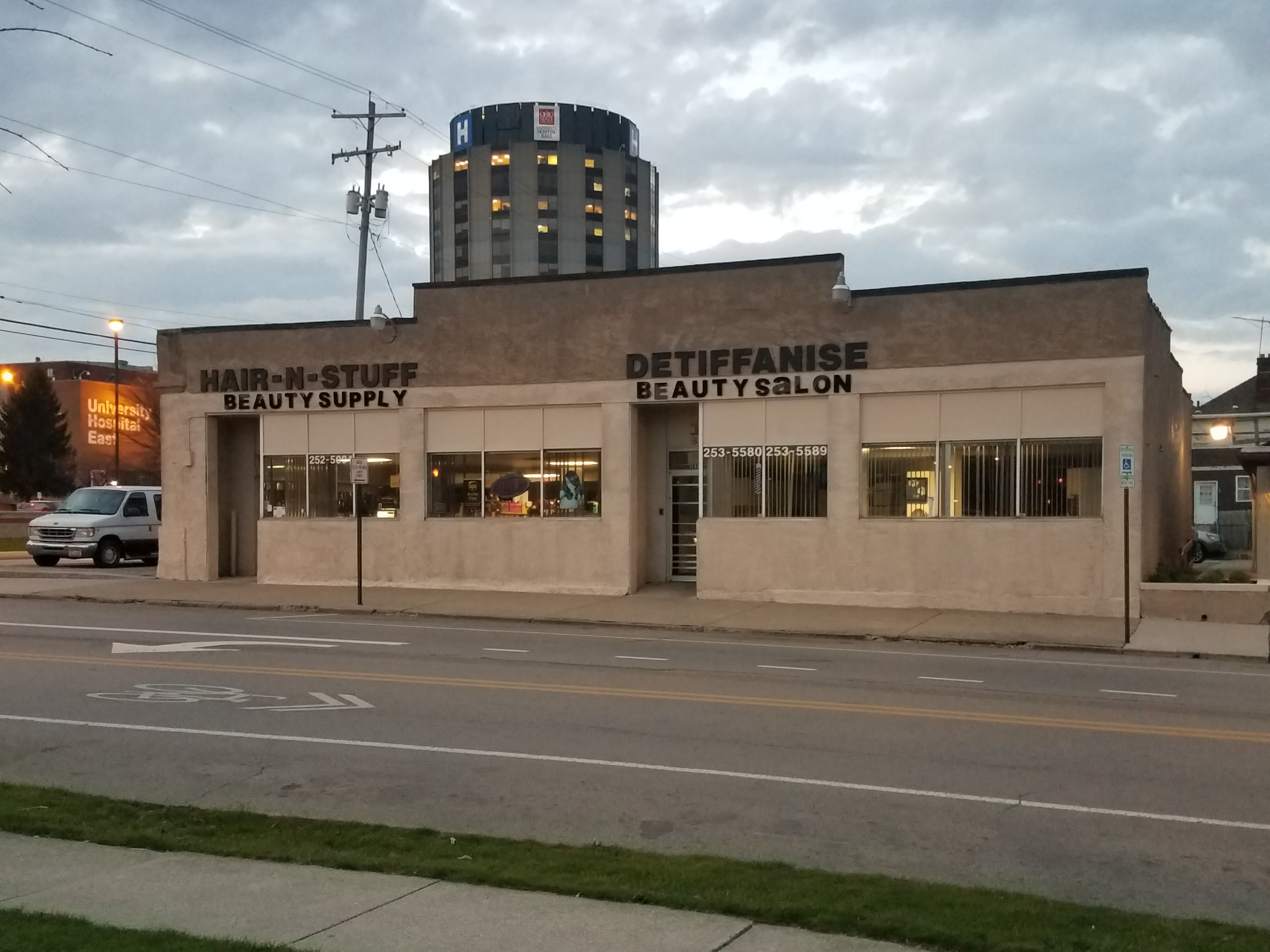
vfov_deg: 53.1
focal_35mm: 26
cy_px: 476
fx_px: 954
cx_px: 635
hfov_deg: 67.3
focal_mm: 4.2
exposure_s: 1/60
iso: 400
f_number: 1.7
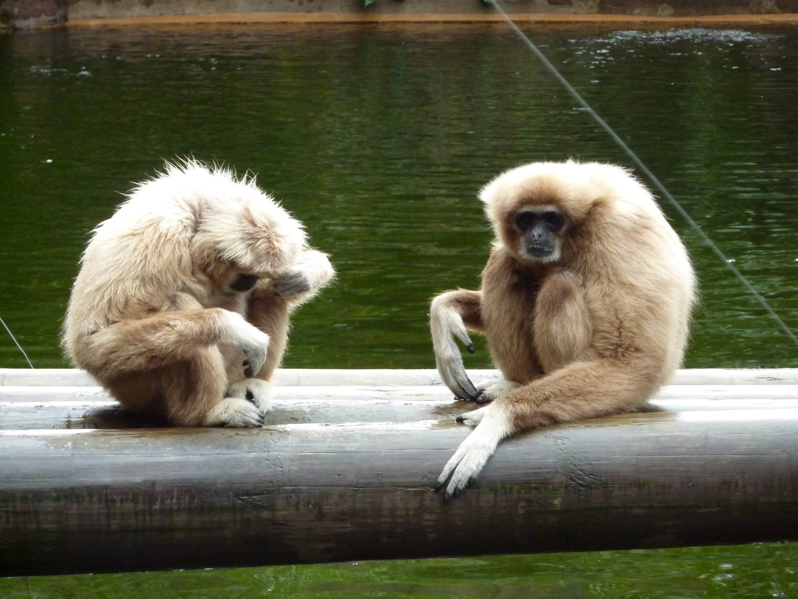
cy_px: 300
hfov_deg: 8.2
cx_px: 399
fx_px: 5579
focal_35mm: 242
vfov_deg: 6.1
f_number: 4.7
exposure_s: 1/200
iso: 400
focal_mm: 39.7
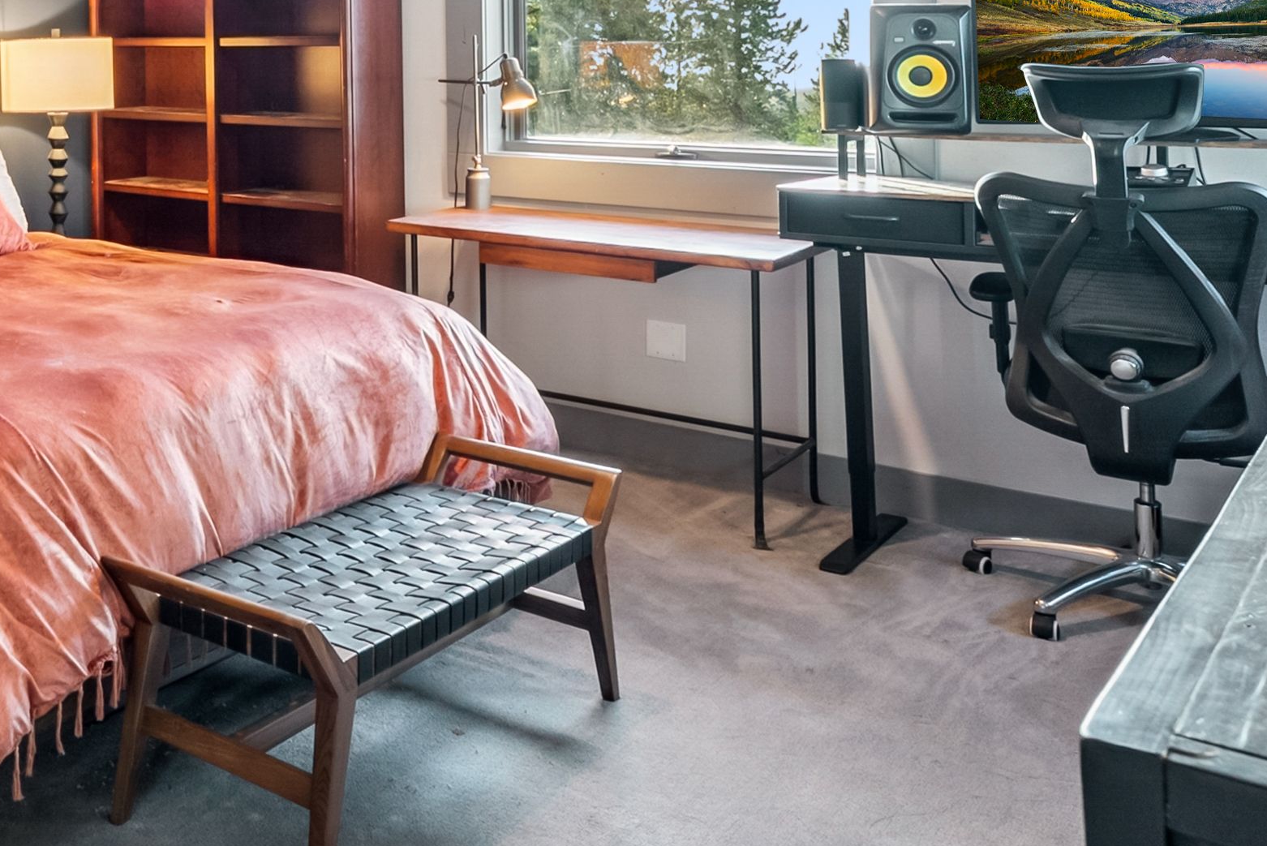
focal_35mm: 38
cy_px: 25
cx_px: 6
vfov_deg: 32.6
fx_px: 1338
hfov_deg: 43.6
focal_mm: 14
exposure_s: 1/10
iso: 800
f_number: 7.1
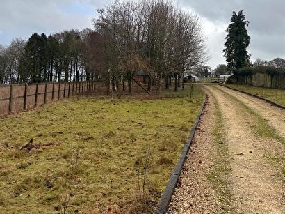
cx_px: 140
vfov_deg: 34.5
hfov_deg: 45.8
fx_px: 337
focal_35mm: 41
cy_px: 58
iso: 80
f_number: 1.78
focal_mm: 6.86
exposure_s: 1/2809
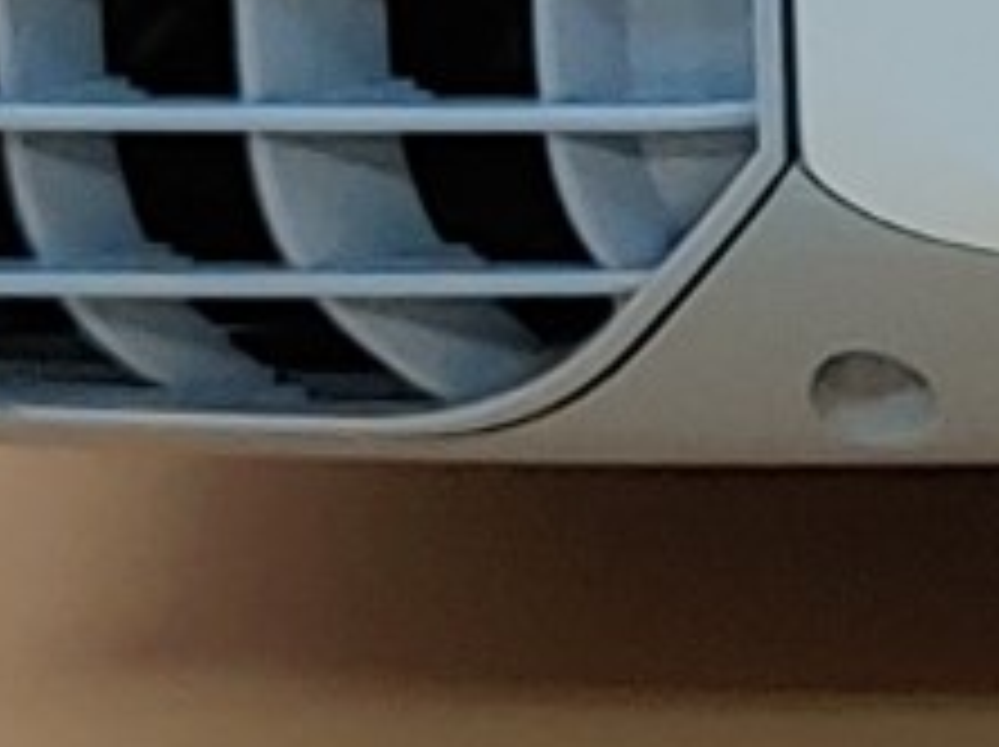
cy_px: -459
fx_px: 8620
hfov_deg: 6.4
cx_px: 2318
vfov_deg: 4.9
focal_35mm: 299
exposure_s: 1/81
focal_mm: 4.36
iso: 50
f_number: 1.8
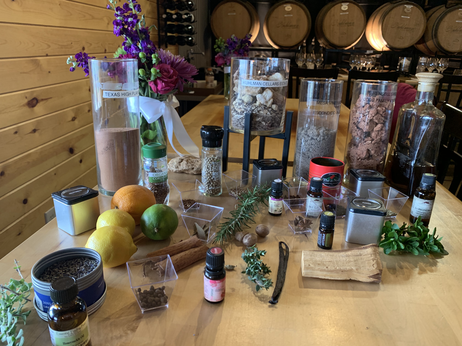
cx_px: 231
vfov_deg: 53.1
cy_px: 173
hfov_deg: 67.3
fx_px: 347
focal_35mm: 26
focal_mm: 4.25
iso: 250
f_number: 1.8
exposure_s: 1/60
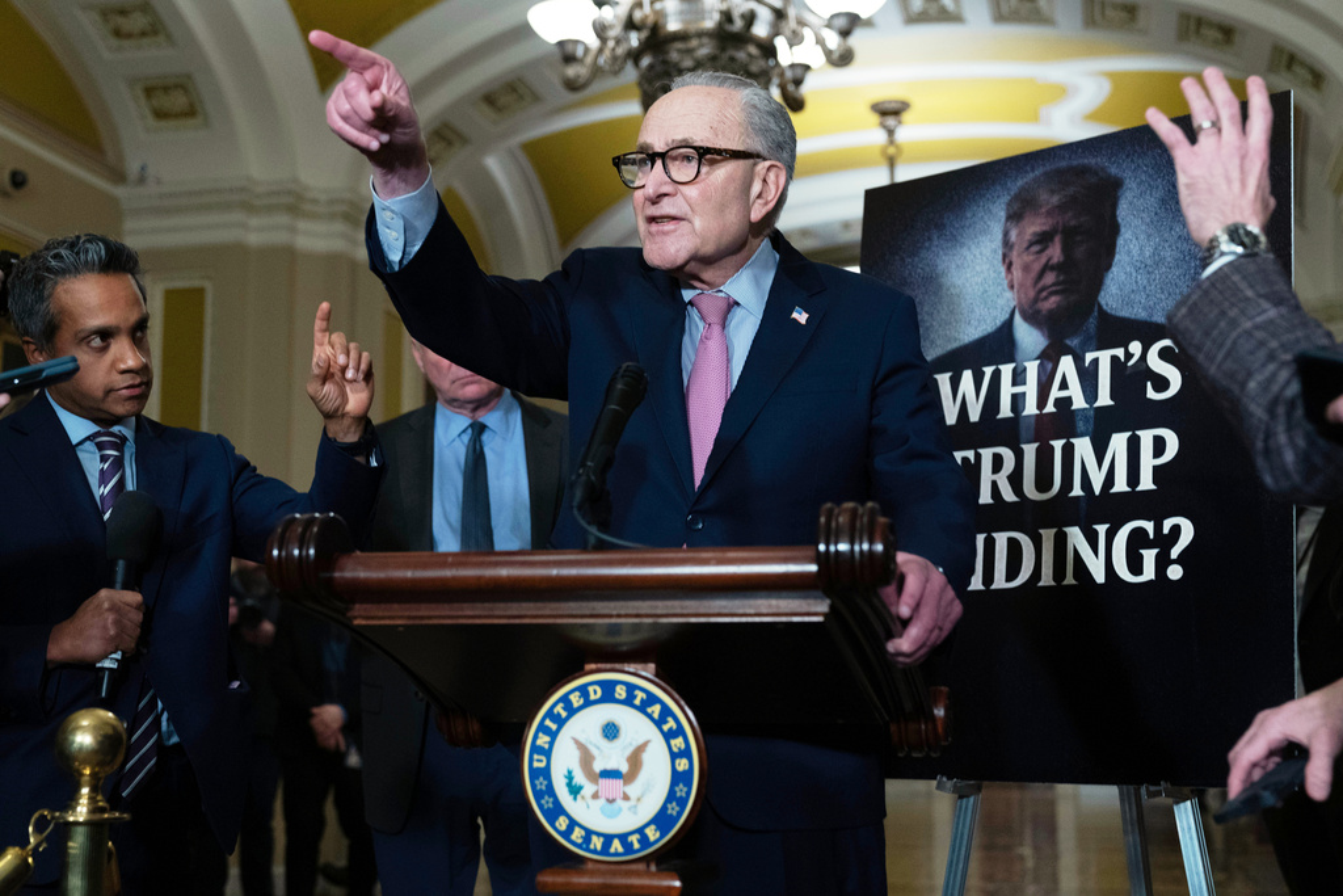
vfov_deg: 29.3
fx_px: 1716
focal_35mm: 46
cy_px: 448
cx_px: 672
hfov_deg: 42.7
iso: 2500
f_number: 3.2
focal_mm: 46
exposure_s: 1/250
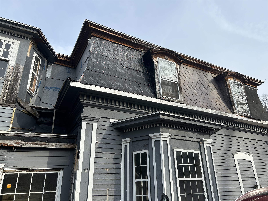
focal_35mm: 26
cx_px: 134
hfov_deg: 67.3
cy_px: 100
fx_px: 201
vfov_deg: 53.1
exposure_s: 1/1808
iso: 50
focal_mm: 5.7
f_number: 1.5
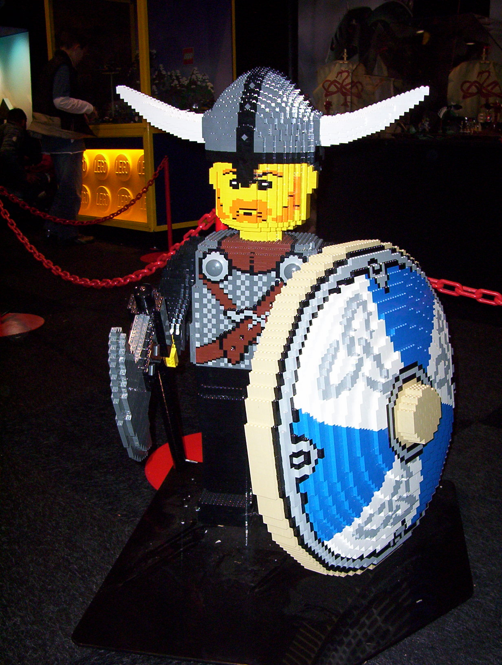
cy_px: 332
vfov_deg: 43.8
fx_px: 828
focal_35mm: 43
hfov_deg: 33.7
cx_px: 251
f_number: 2.73
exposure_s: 1/60
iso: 140
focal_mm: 5.77
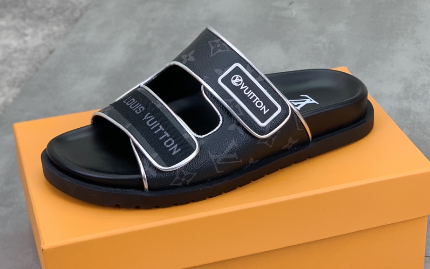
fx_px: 1008
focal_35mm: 86
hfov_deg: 24.1
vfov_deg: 15.2
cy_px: 90
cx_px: 204
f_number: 2.4
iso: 32
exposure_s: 1/100
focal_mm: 6
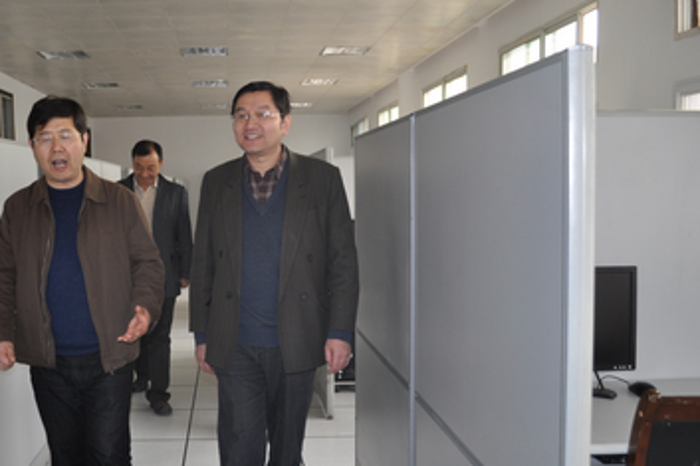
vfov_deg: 34.1
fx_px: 758
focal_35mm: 39
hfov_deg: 48.7
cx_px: 234
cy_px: 265
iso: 280
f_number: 3.5
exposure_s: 1/200
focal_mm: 18
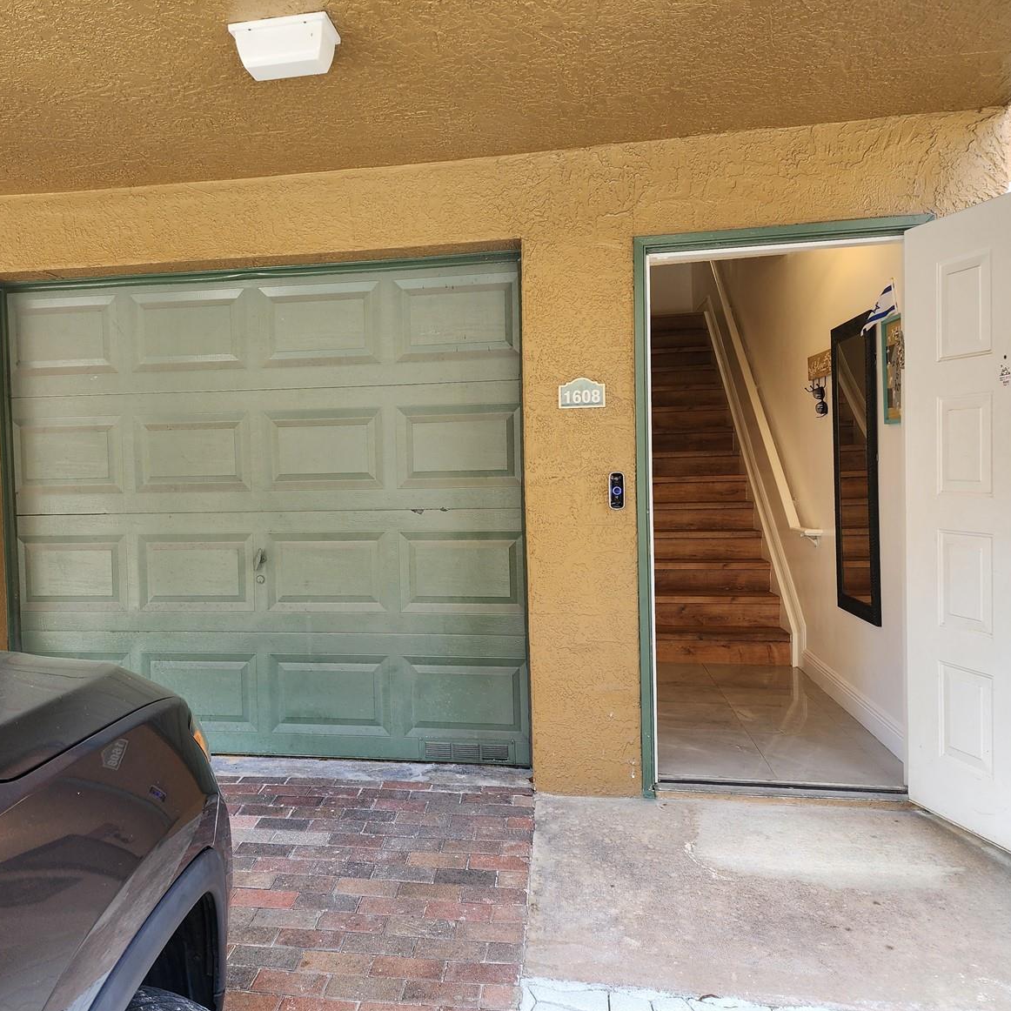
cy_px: 506
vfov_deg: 57.3
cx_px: 397
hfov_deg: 56.8
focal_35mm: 28
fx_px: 925
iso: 64
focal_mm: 6.4
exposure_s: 1/180
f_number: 1.8
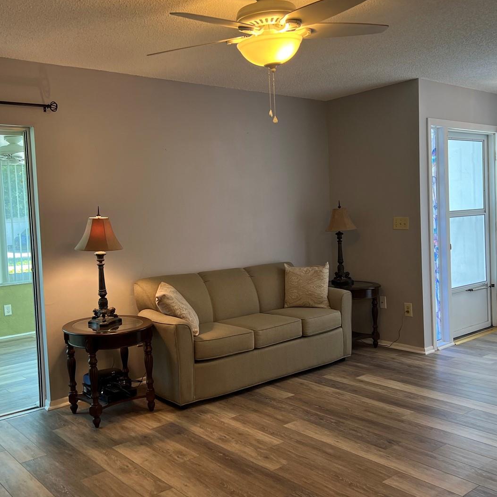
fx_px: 569
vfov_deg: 47.2
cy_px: 237
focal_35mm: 35
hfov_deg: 47.2
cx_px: 272
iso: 64
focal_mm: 5.7
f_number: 1.5
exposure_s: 1/120
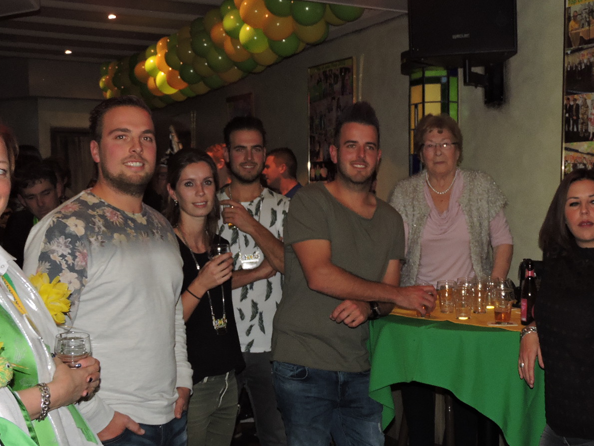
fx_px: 807
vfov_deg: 30.9
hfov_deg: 40.2
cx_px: 368
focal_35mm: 47
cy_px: 248
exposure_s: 1/30
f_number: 3.8
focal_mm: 6.3
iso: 200
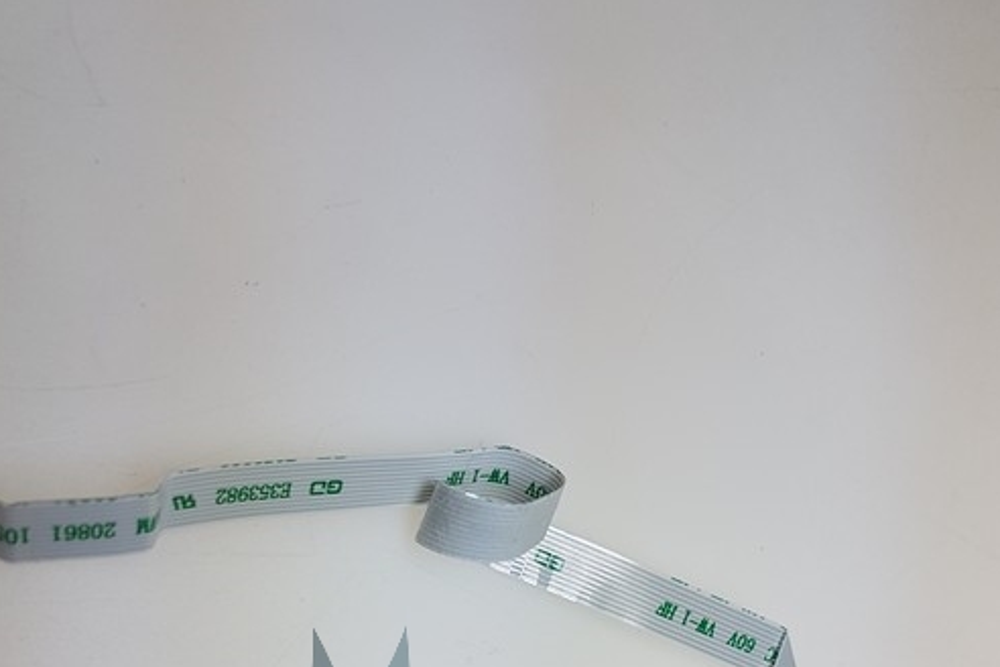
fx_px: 1222
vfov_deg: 27.4
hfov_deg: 44.4
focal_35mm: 44
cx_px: 435
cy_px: 769
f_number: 1.7
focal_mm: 4.2
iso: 40
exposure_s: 1/344
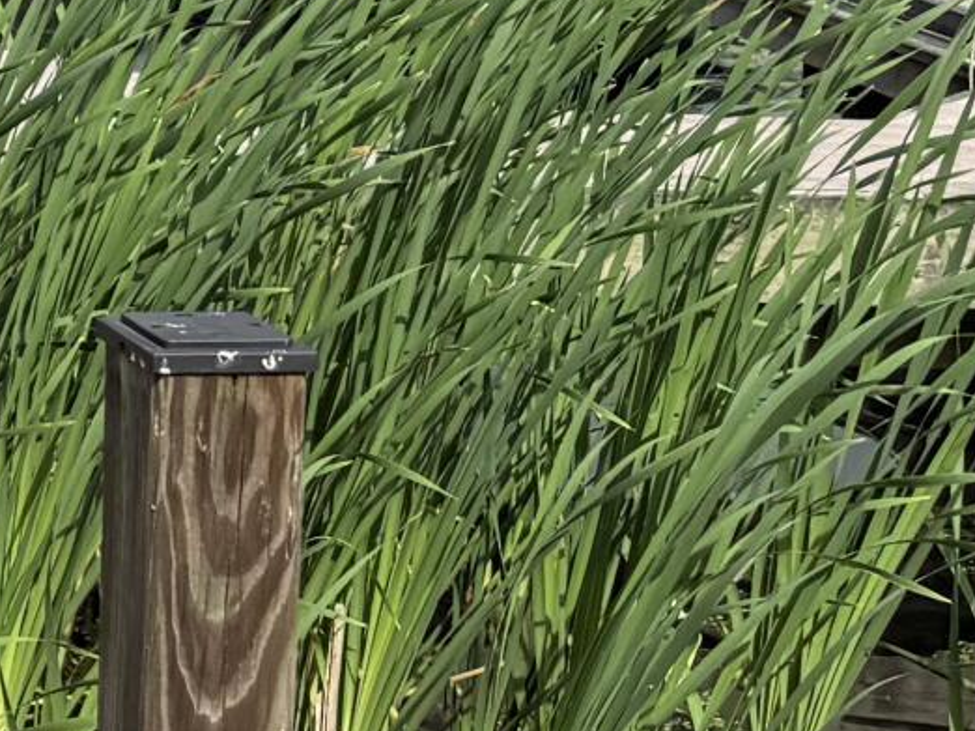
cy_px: -165
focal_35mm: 138
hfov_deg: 12.0
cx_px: -1229
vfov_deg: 10.5
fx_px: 3885
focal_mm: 6.76
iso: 80
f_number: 1.78
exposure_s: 1/5319
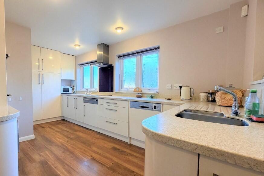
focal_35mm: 17
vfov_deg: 70.4
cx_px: 111
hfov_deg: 92.5
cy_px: 94
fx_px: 125
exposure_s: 1/100
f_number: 2.2
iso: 200
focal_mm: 2.22
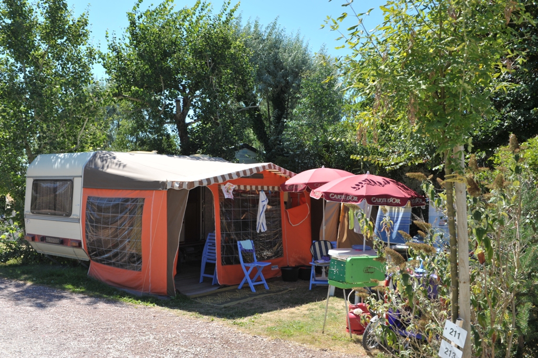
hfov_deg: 55.8
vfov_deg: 38.8
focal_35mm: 34
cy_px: 179
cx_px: 269
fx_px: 508
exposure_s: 1/250
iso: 200
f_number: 8
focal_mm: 34
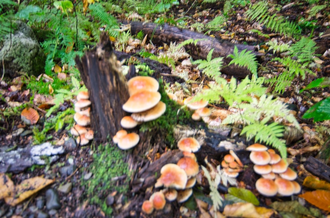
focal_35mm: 27
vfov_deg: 47.7
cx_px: 165
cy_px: 109
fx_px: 247
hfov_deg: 67.5
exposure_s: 1/6
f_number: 4
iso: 100
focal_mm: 18
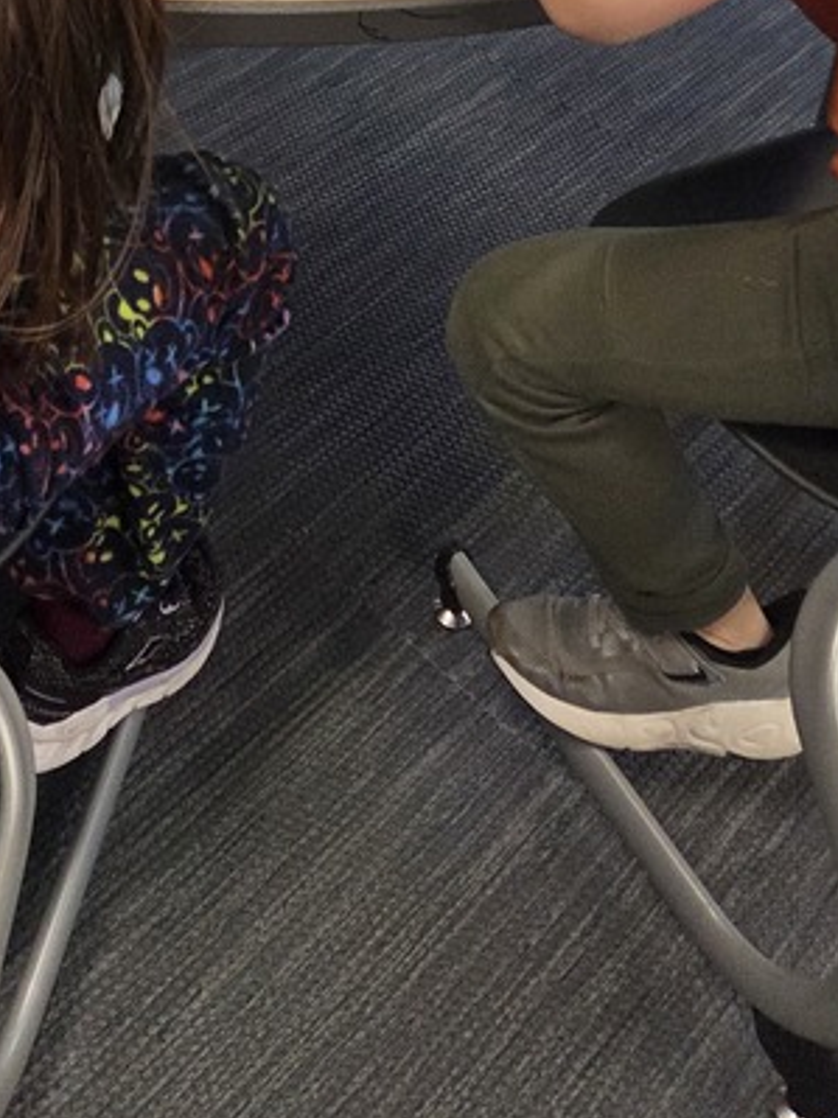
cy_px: -199
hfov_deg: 24.5
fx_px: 1905
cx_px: 199
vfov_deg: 28.7
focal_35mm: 59
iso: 500
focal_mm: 5.4
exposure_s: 1/120
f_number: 1.8
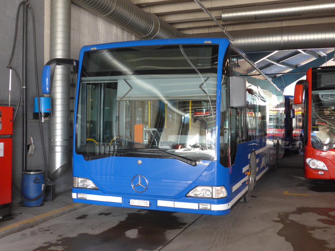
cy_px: 126
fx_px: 426
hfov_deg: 42.9
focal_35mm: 44
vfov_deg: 32.9
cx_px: 168
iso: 400
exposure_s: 1/60
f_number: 2.8
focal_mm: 9
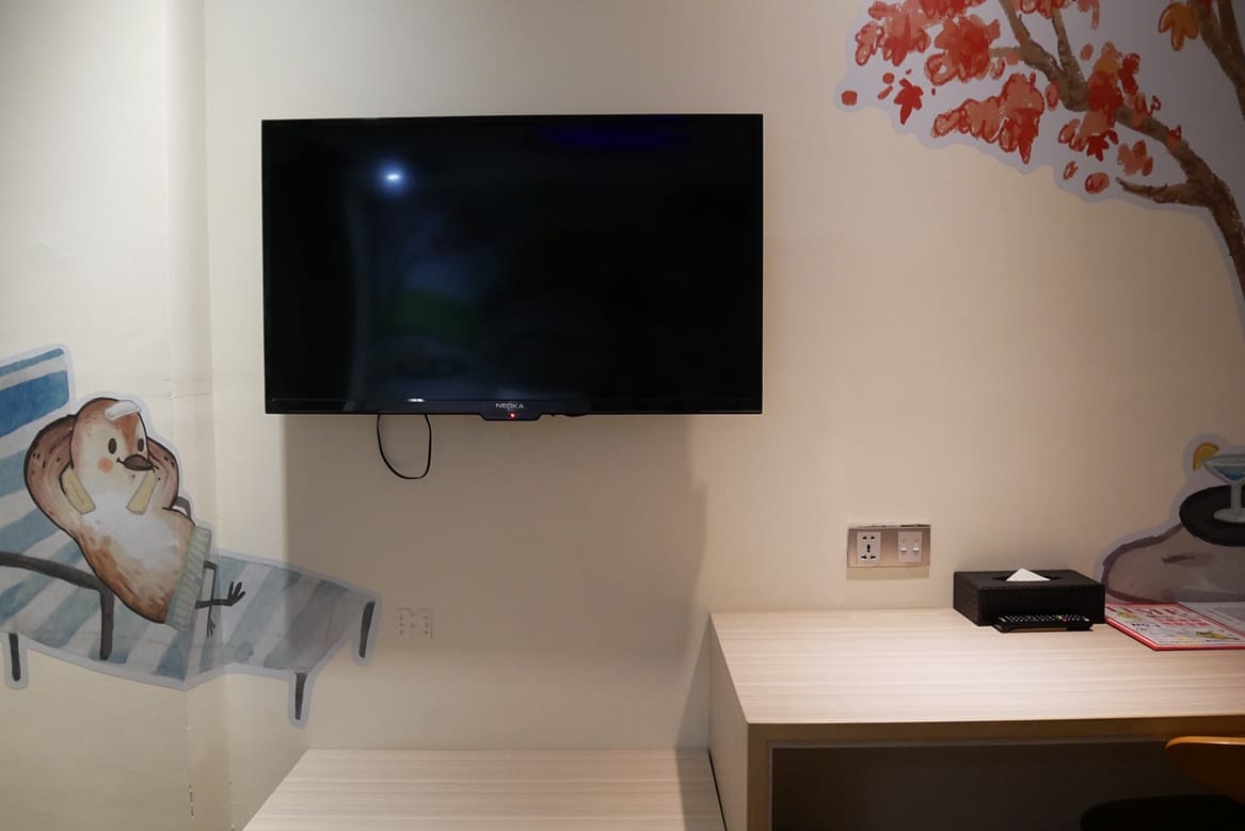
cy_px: 416
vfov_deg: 53.2
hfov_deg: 73.7
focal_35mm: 24
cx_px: 622
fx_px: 830
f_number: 3.9
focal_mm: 12
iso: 1600
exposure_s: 1/60
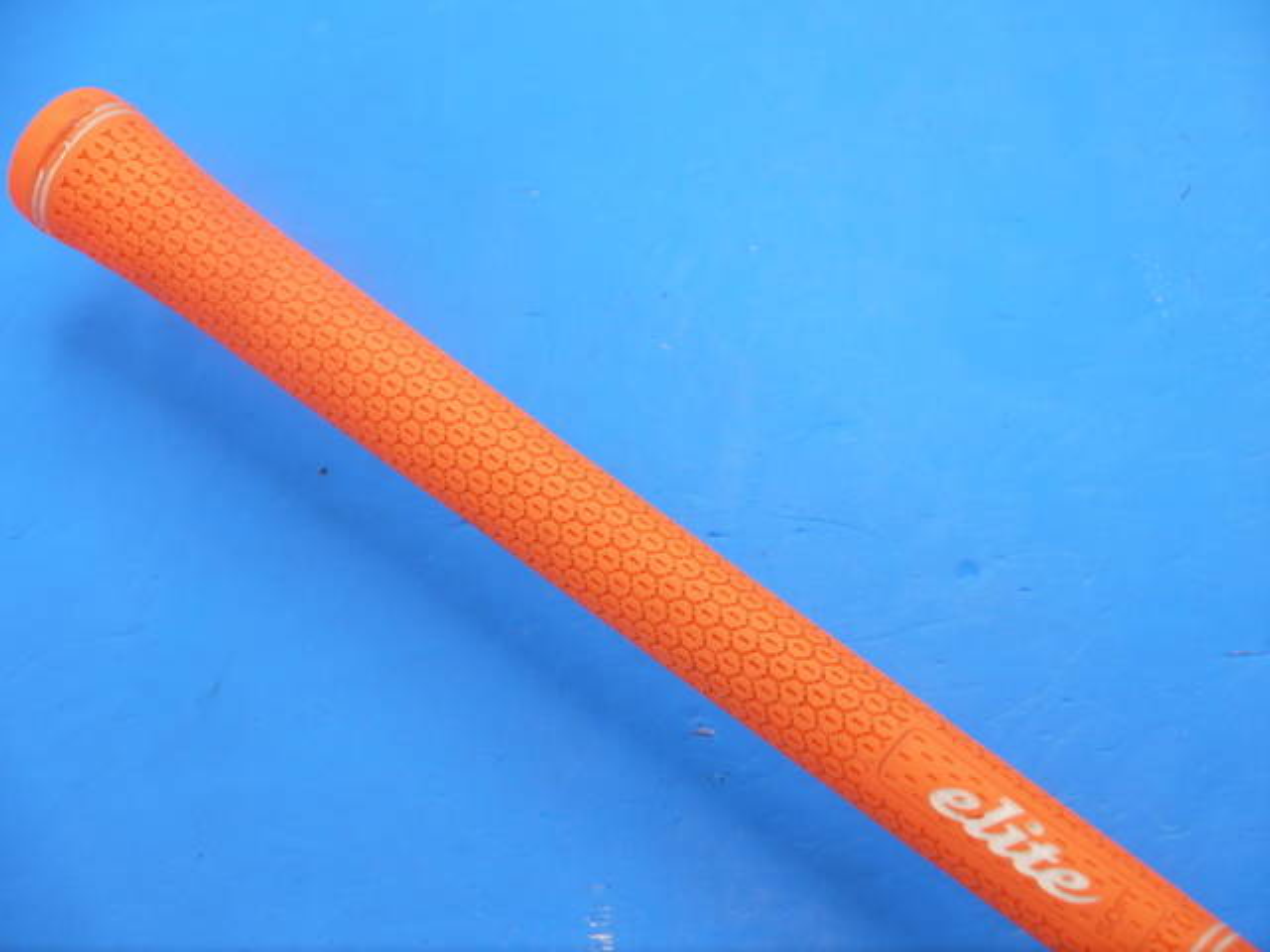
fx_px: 3082
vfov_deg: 17.6
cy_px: 476
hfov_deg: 23.3
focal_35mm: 84
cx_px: 635
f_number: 5.6
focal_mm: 42
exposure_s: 1/80
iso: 500
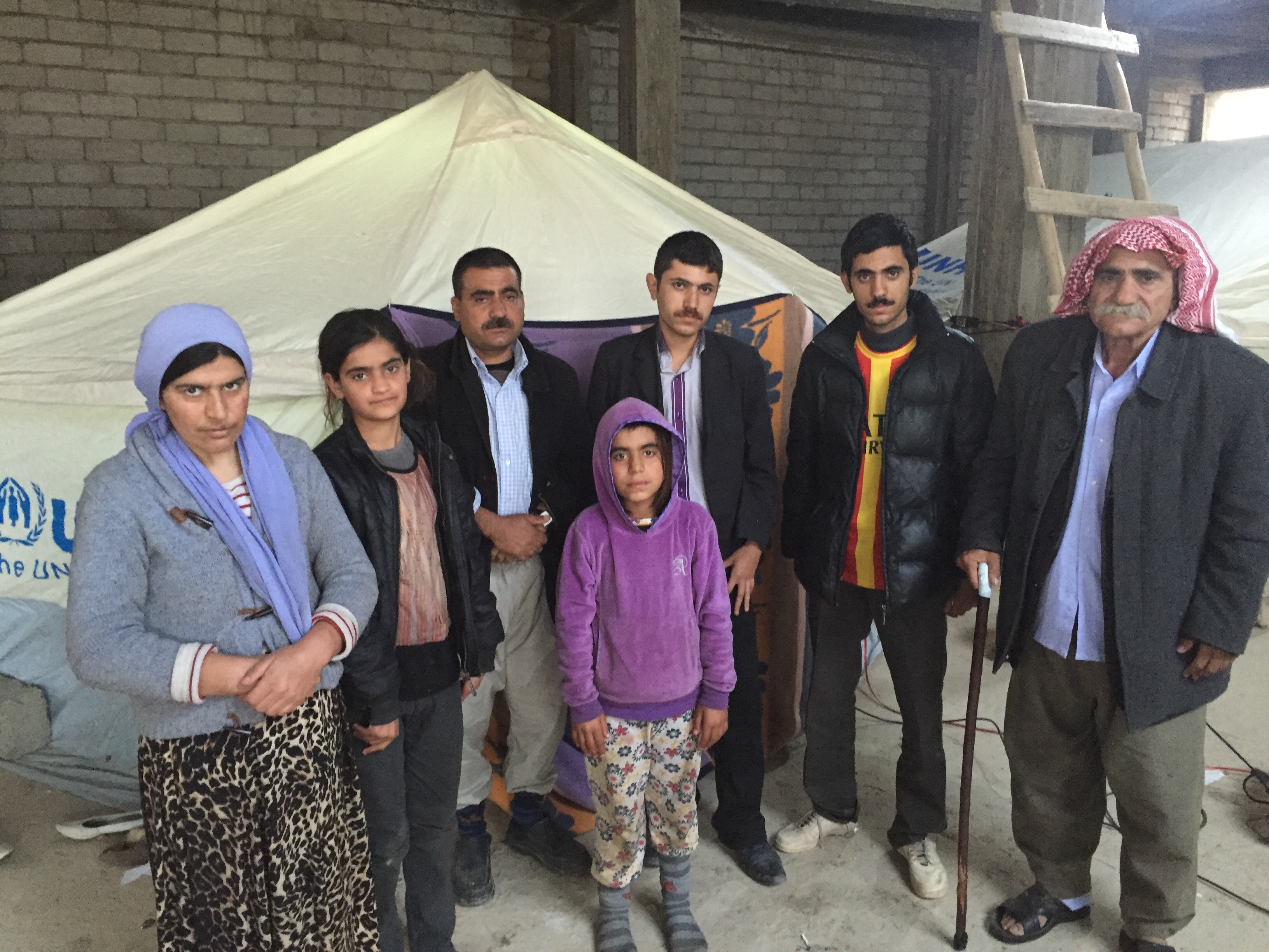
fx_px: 1063
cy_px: 476
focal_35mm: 29
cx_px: 634
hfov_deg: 61.7
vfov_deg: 48.2
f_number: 2.2
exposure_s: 1/15
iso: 250
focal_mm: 4.15
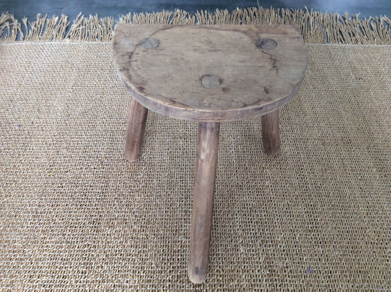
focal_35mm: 32
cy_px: 146
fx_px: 361
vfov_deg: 44.1
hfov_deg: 56.9
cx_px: 196
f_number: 2.4
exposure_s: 1/25
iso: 50
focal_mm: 3.3
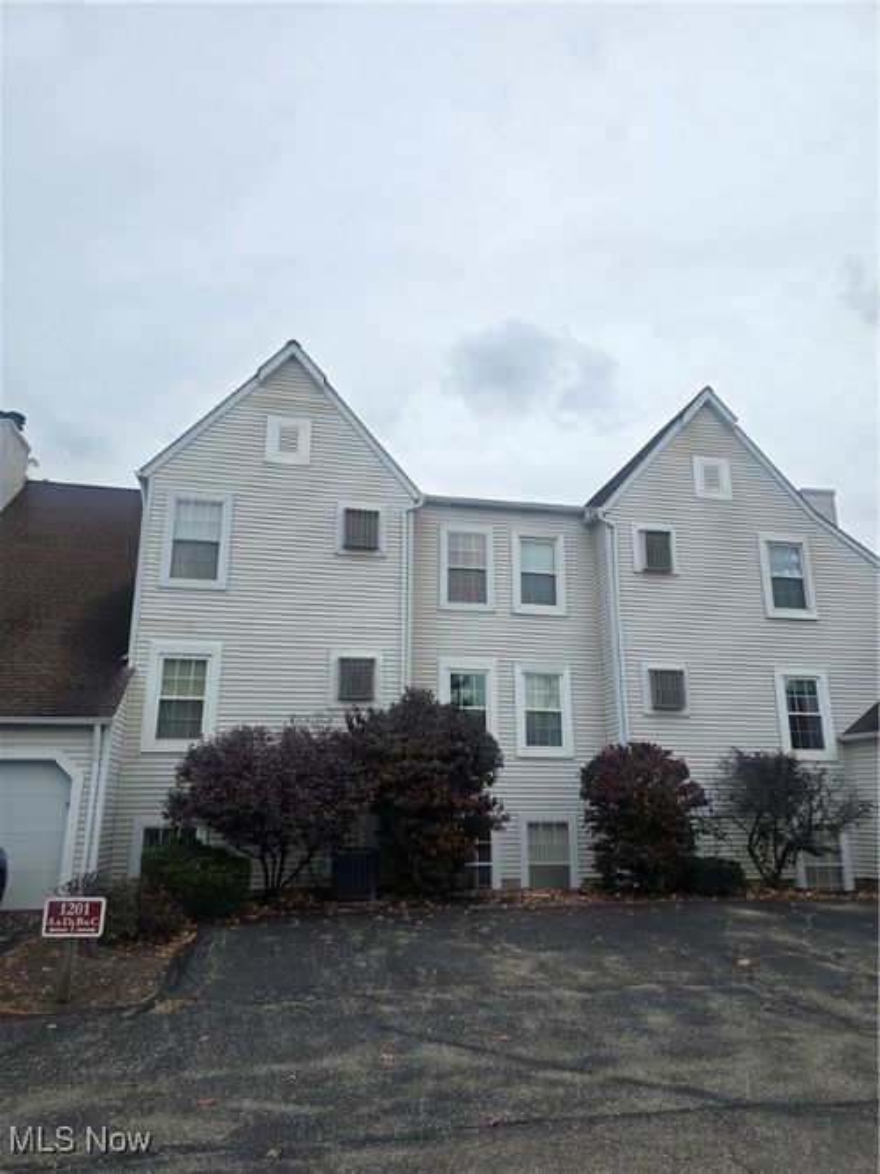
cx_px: 440
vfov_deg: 73.9
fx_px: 780
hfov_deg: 58.9
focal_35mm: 23
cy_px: 587
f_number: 1.7
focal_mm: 6.3
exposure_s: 1/353
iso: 12
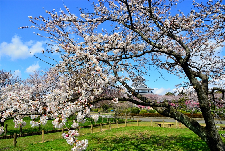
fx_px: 150
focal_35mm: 24
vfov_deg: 53.2
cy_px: 76
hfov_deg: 73.7
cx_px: 112
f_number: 11
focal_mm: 24
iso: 400
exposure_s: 1/500
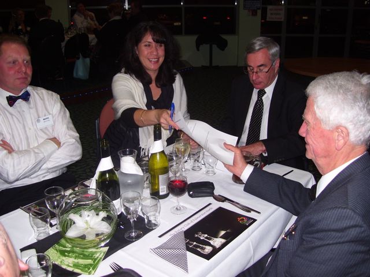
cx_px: 185
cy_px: 138
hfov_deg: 51.4
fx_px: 385
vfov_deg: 39.7
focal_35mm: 36
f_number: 2.7
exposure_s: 1/60
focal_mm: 6
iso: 80
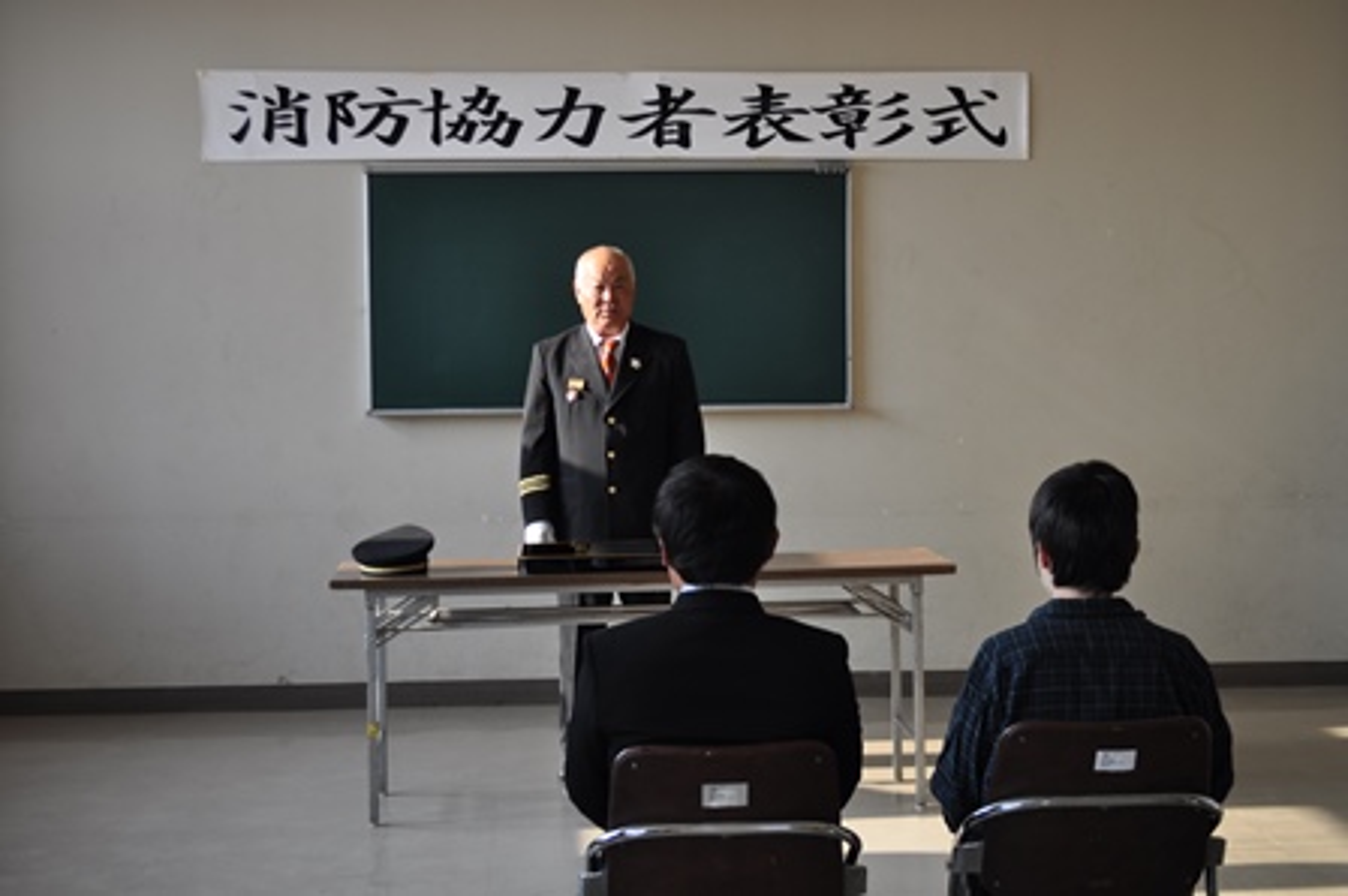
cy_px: 448
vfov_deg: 25.7
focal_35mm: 52
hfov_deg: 37.9
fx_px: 1964
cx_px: 674
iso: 320
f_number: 5.6
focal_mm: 35
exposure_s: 1/125
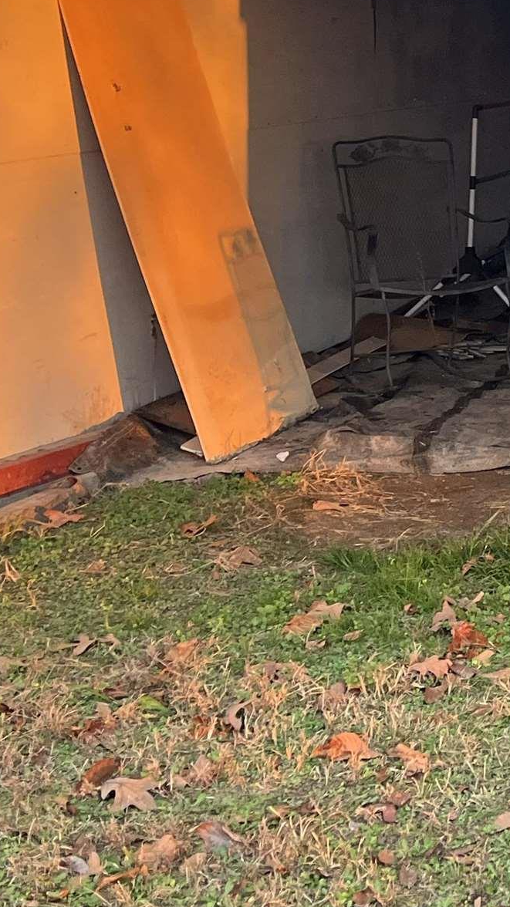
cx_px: 854
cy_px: 112
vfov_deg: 27.7
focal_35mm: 74
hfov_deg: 14.7
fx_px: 1780
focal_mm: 5.1
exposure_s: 1/120
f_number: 1.6
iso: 125
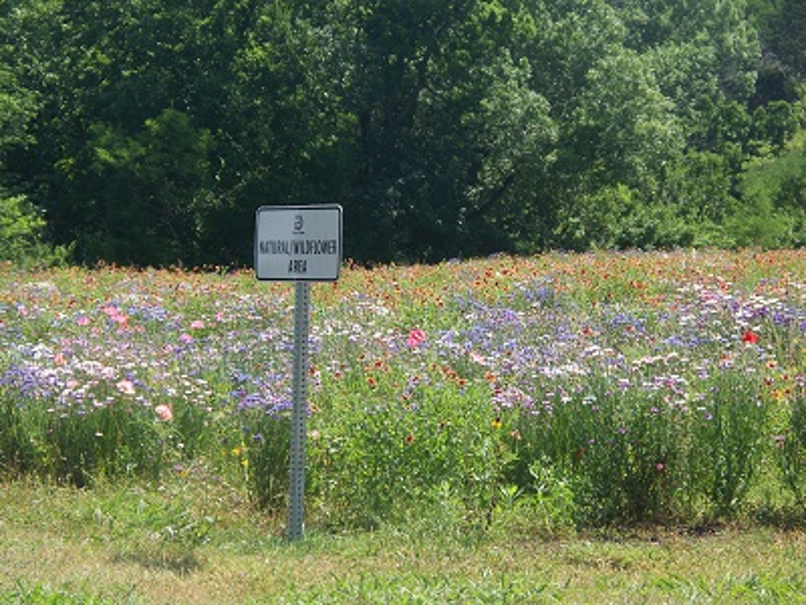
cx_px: 403
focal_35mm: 137
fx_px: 3190
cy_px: 302
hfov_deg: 14.4
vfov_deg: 10.8
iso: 64
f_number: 4.4
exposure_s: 1/250
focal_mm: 28.83
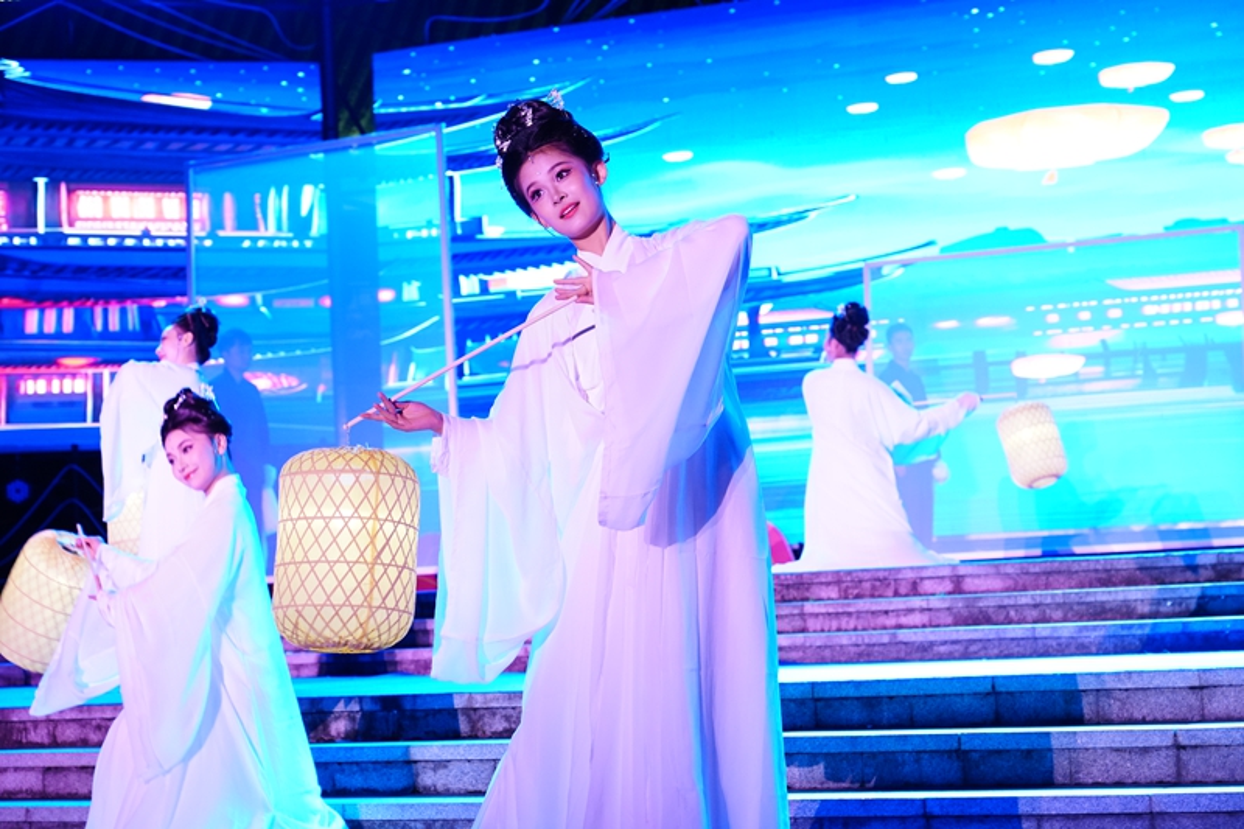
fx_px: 2591
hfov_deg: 27.0
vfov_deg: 18.2
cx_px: 622
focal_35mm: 75
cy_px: 414
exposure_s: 1/80
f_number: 5.6
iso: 3200
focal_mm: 75
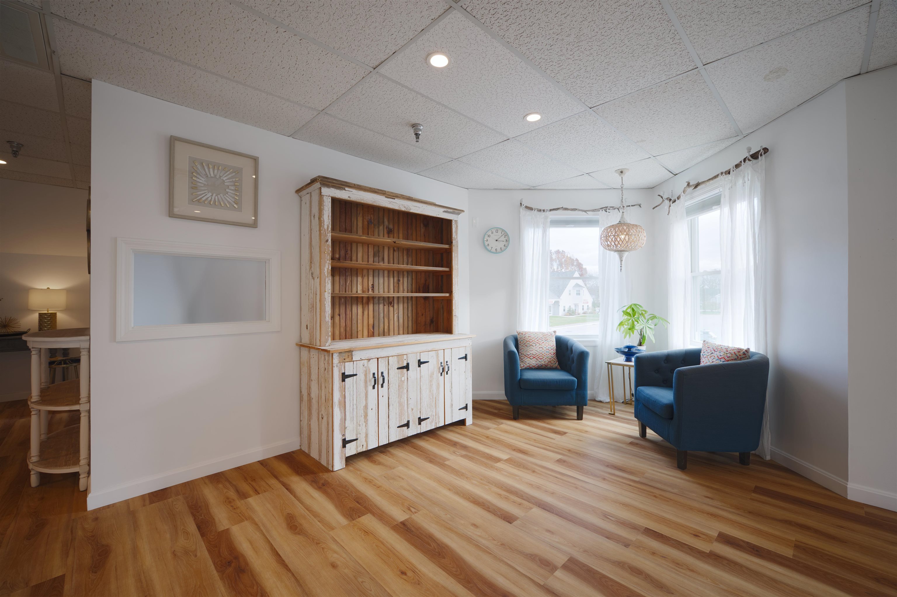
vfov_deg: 77.3
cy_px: 298
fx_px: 374
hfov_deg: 100.4
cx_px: 448
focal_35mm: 15
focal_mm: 15
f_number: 7.1
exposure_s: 1/6
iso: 250
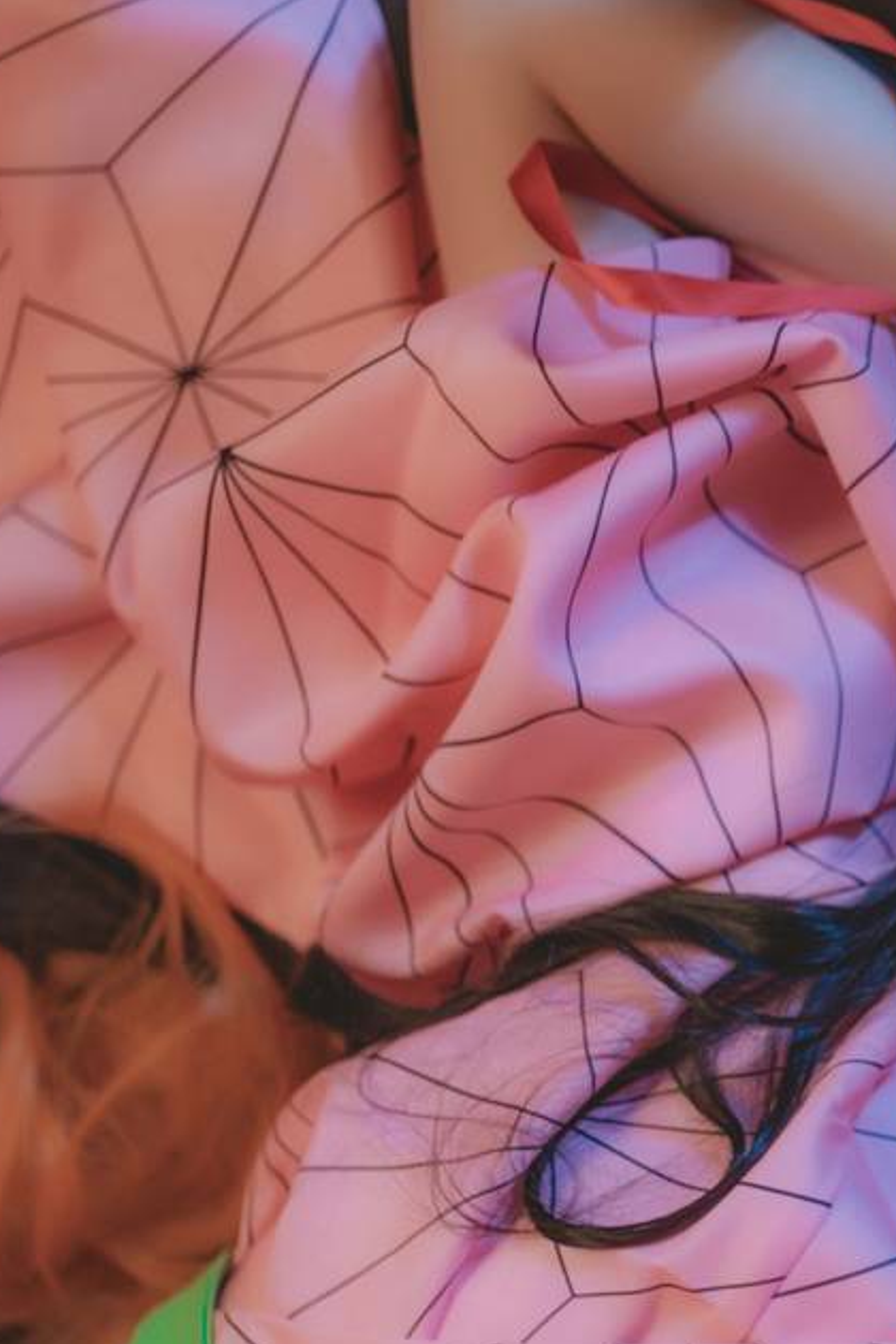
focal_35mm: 100
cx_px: 1248
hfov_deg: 13.1
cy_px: 921
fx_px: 3733
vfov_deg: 20.3
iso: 320
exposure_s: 1/125
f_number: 1.4
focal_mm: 35
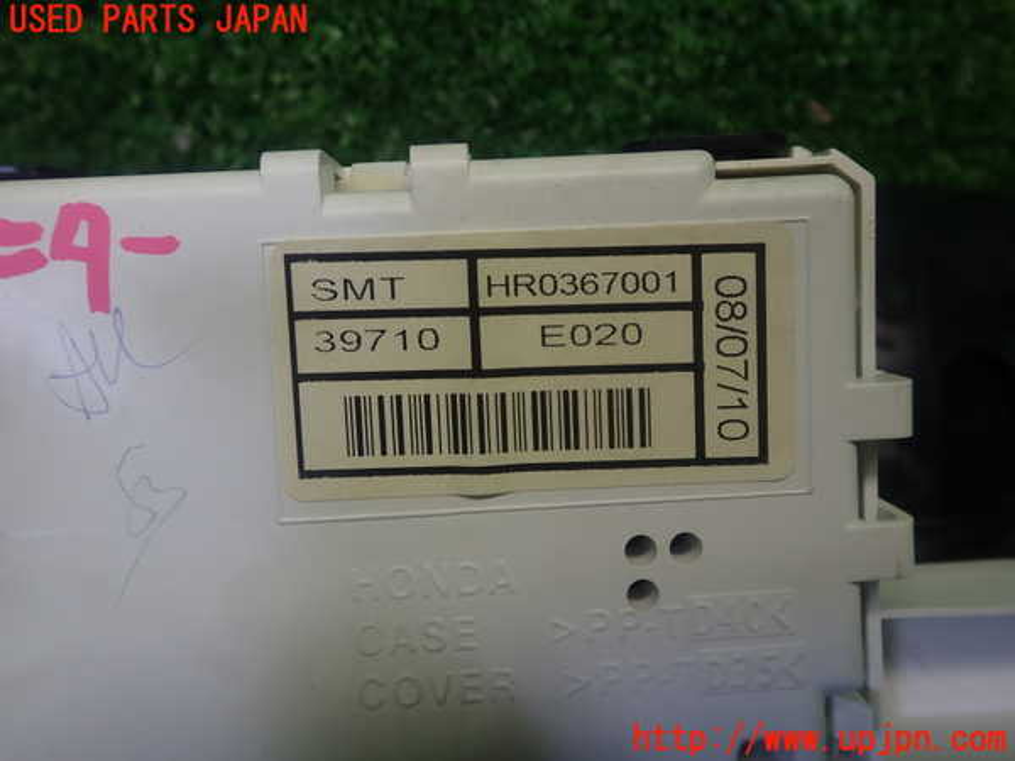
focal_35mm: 32
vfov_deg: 44.2
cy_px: 380
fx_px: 938
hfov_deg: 56.8
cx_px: 508
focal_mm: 5.79
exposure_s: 1/60
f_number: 2.4
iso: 100
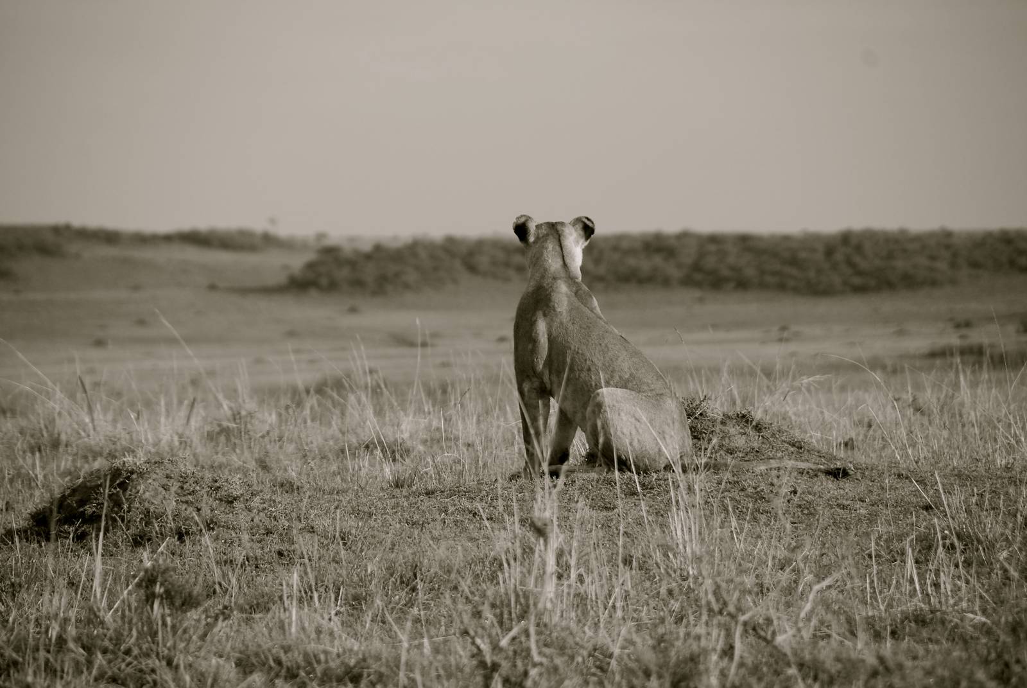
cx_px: 514
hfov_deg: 6.9
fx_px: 8568
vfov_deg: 4.6
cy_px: 344
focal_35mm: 300
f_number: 5.6
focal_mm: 200
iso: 200
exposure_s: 1/400
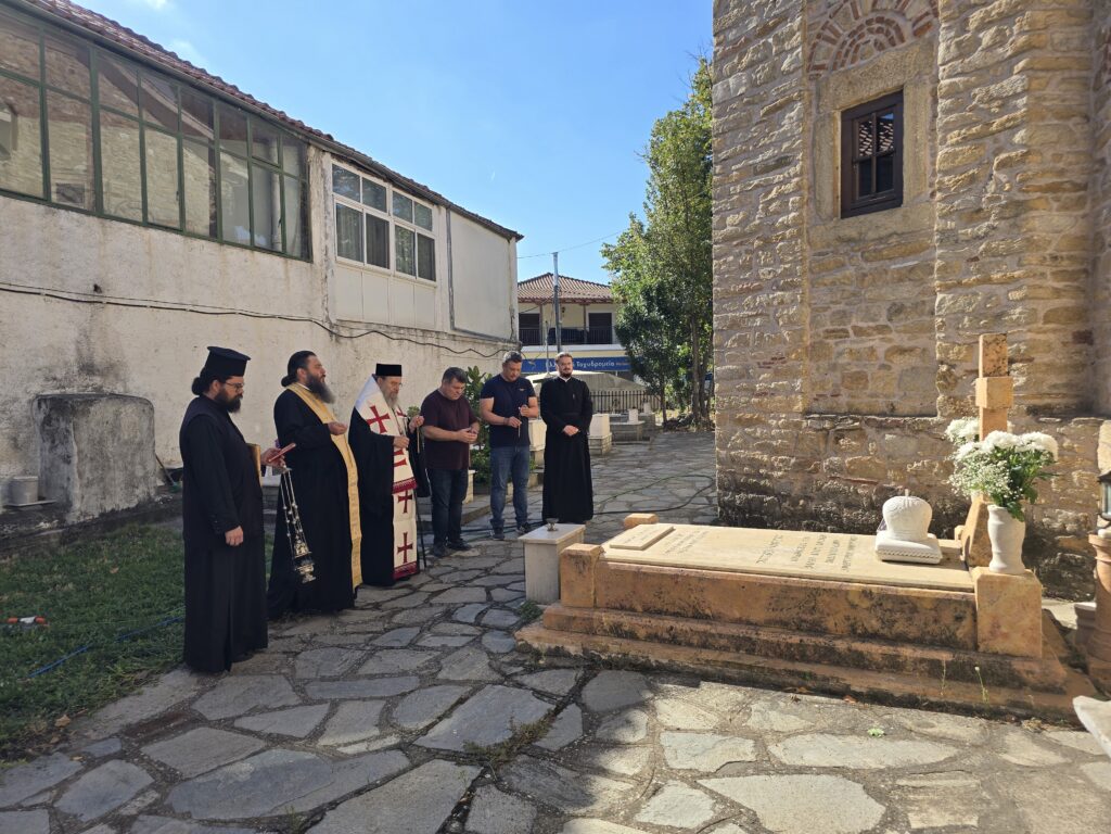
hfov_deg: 73.9
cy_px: 417
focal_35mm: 23
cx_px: 556
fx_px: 738
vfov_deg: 58.9
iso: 12
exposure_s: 1/609
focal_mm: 6.3
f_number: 1.7
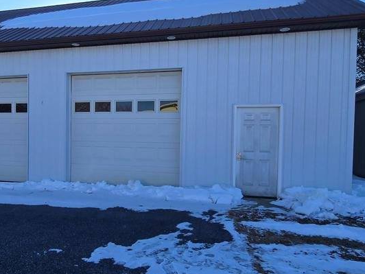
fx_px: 264
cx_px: 141
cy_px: 152
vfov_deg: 54.8
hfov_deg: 68.5
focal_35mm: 25
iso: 50
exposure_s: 1/1859
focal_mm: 2.2
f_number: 2.2
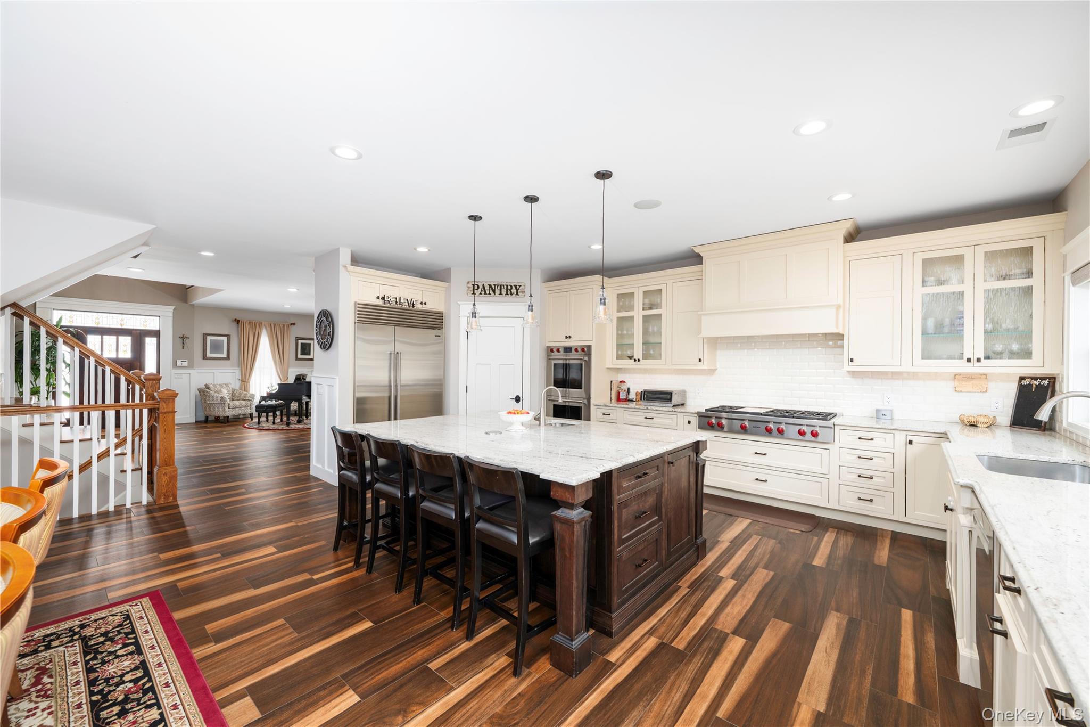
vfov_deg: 81.2
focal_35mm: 14
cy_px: 364
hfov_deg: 104.3
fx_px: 424
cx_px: 545
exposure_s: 1/200
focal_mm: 14
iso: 200
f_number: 7.1
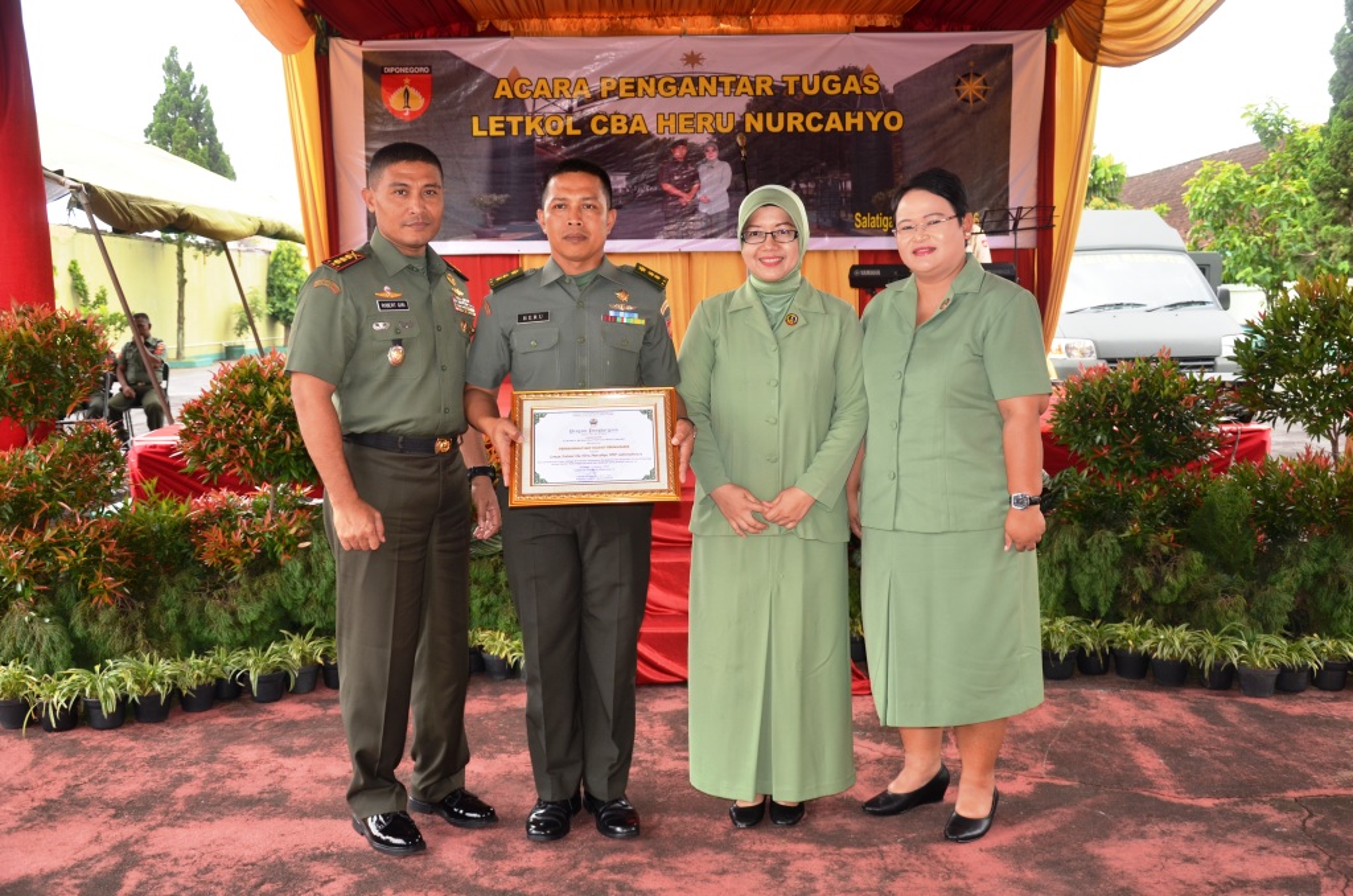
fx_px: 1350
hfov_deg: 53.2
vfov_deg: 36.7
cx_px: 676
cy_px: 448
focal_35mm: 36
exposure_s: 1/125
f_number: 3.8
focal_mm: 24
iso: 180
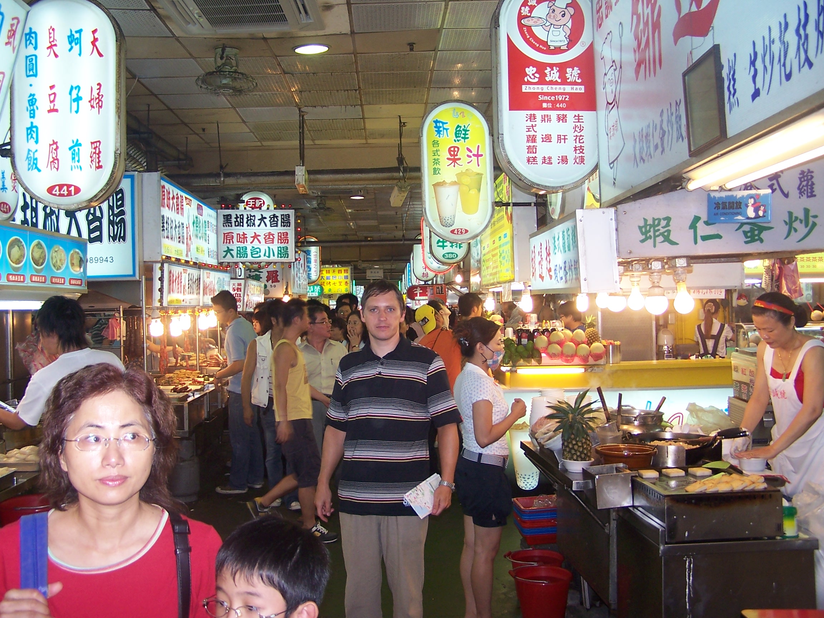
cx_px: 412
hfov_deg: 49.0
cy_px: 309
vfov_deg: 37.7
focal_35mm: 38
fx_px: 905
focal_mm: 6.3
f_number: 2.8
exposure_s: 1/60
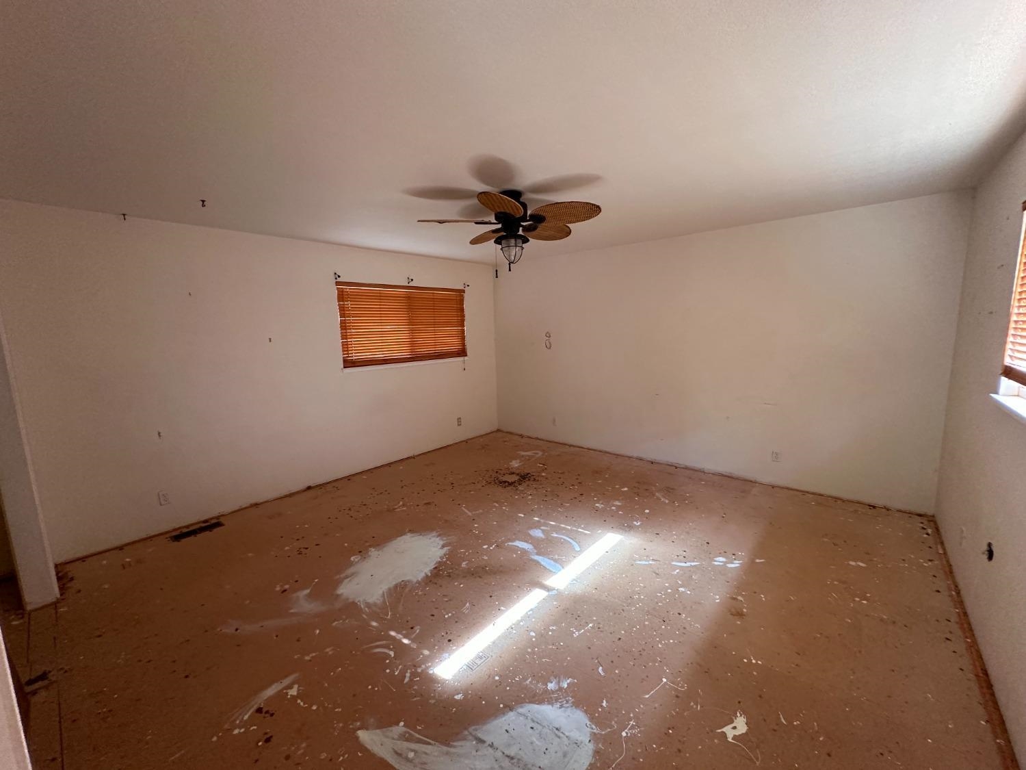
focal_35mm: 14
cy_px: 385
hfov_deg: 102.1
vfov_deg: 85.7
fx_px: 415
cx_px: 513
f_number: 2.2
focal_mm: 2.22
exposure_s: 1/66
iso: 320
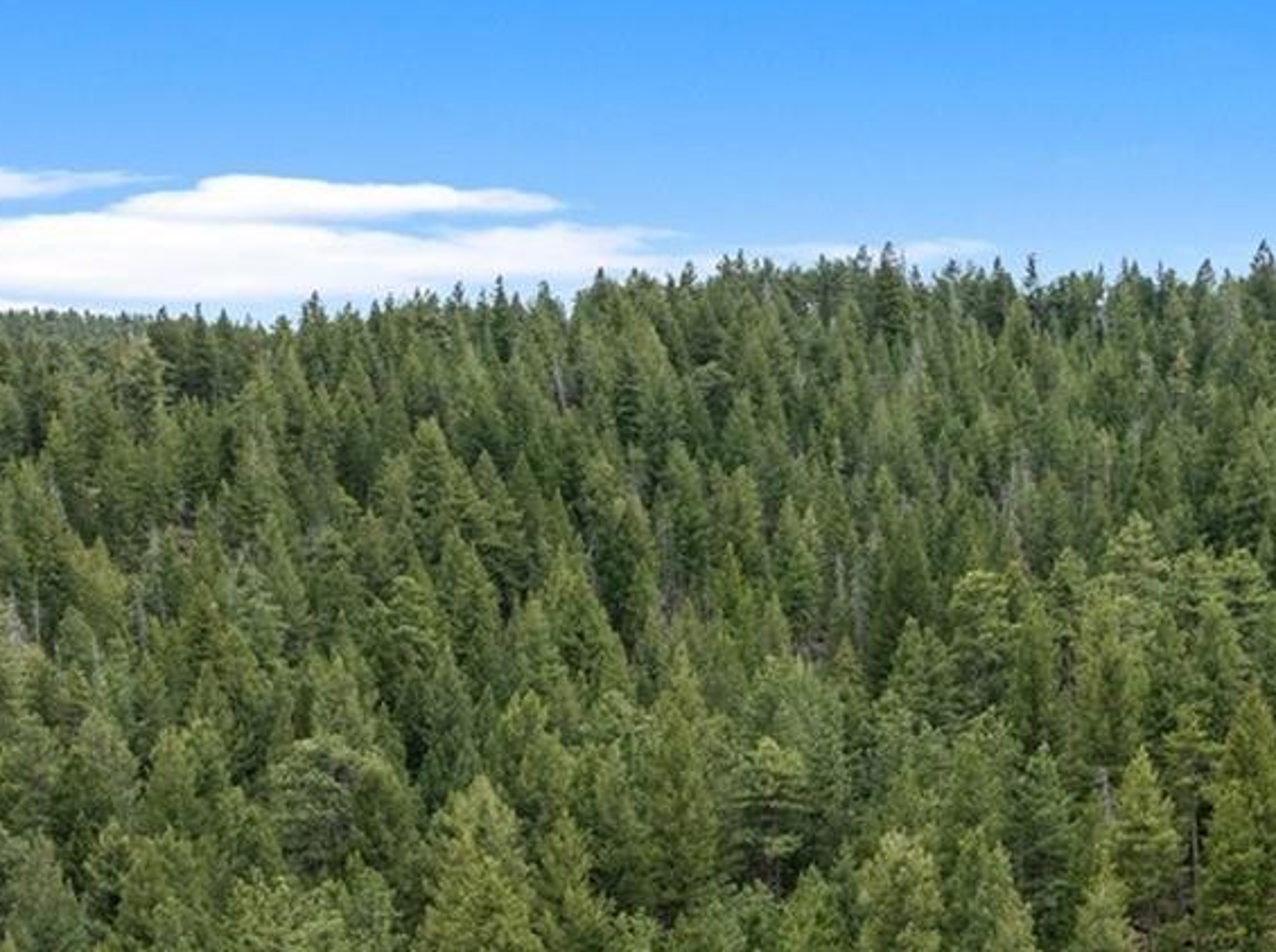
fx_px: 2503
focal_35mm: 68
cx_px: 1104
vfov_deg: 20.0
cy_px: 1201
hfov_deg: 27.7
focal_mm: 12.29
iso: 290
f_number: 2.8
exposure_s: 1/2000
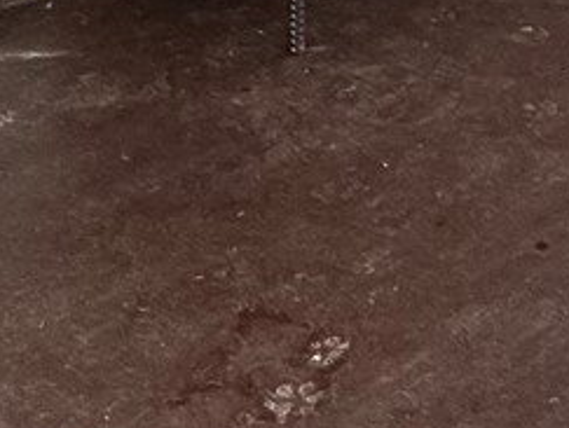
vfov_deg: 13.2
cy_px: -498
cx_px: 581
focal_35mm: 92
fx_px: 1514
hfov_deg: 20.5
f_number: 2.2
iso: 200
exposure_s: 1/99
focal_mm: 2.22
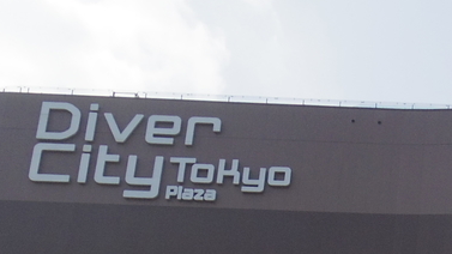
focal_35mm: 118
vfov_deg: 9.8
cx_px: 692
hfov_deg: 16.4
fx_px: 1414
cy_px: 446
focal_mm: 6.2
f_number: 4.5
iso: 200
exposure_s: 1/1000
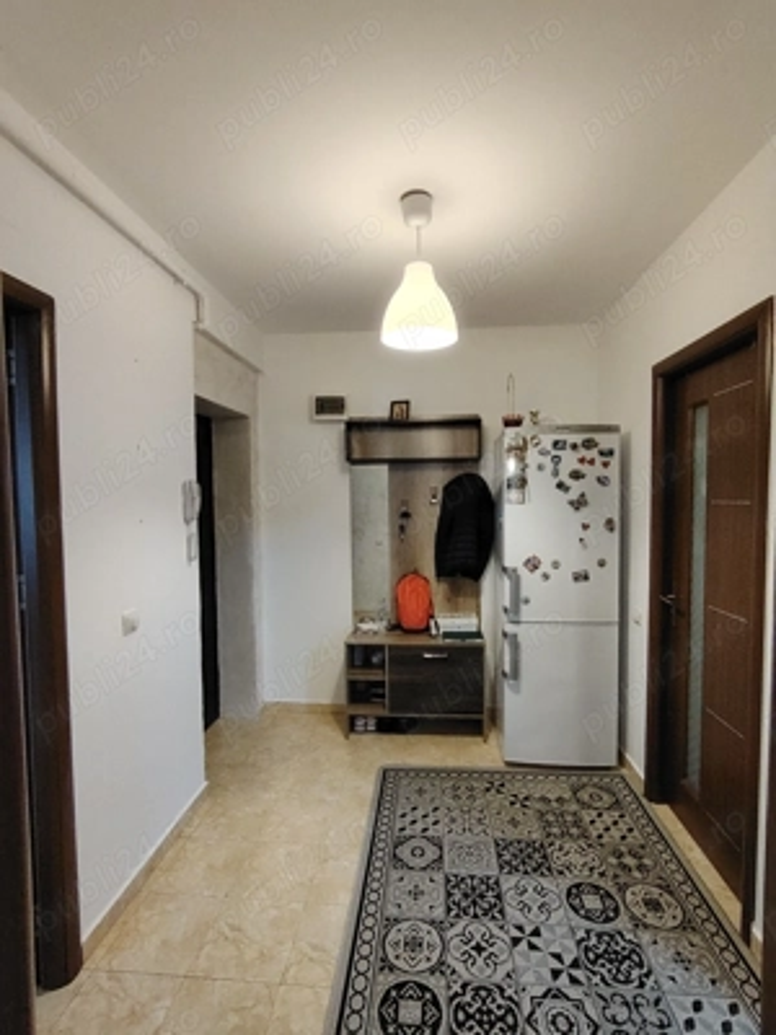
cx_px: 388
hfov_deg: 74.7
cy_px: 518
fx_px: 508
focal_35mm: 17
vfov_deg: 91.0
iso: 384
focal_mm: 1.42
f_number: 2.2
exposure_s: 1/50
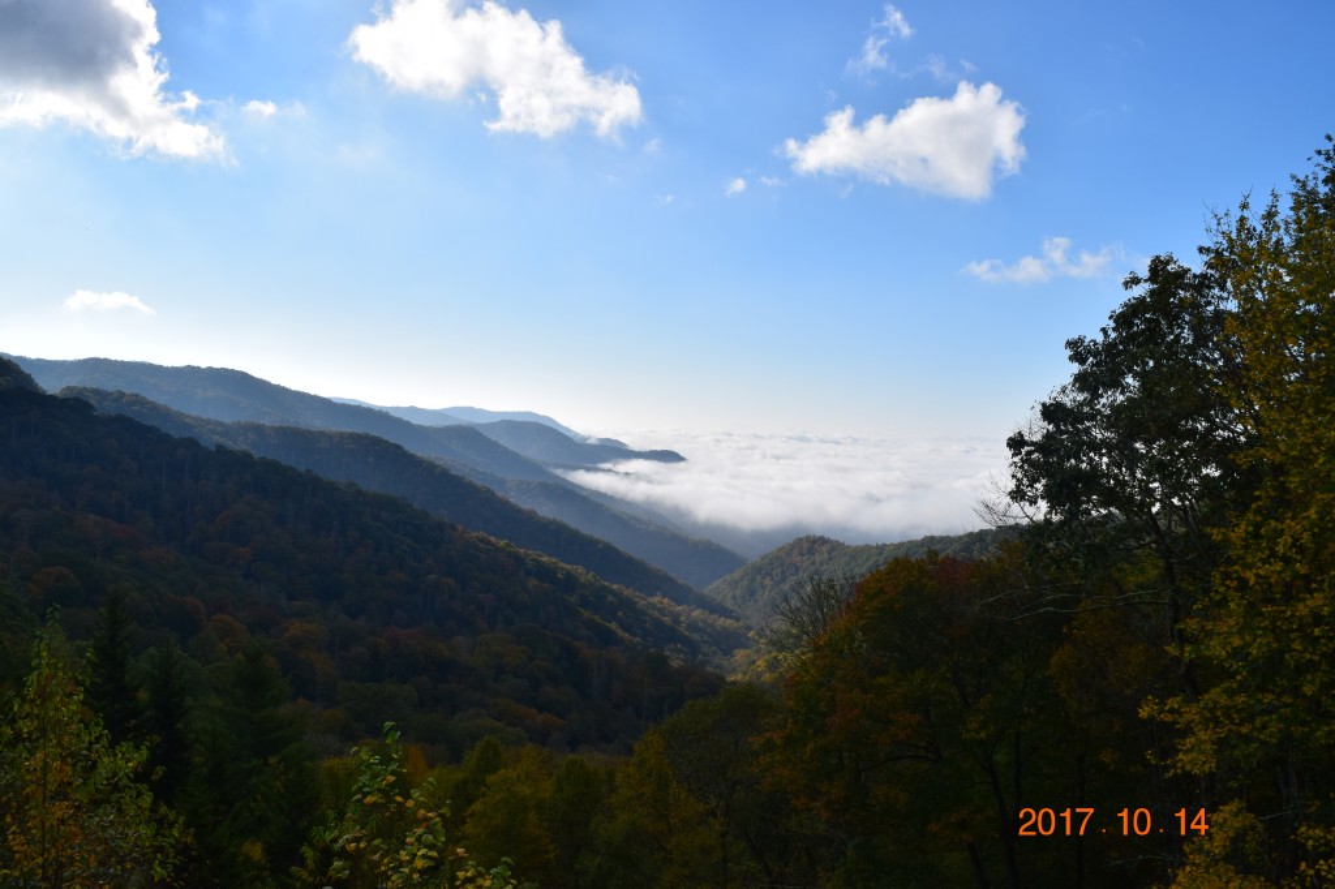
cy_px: 444
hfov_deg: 67.4
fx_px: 1001
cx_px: 668
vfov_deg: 47.9
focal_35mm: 27
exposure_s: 1/500
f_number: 11
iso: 250
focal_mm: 18
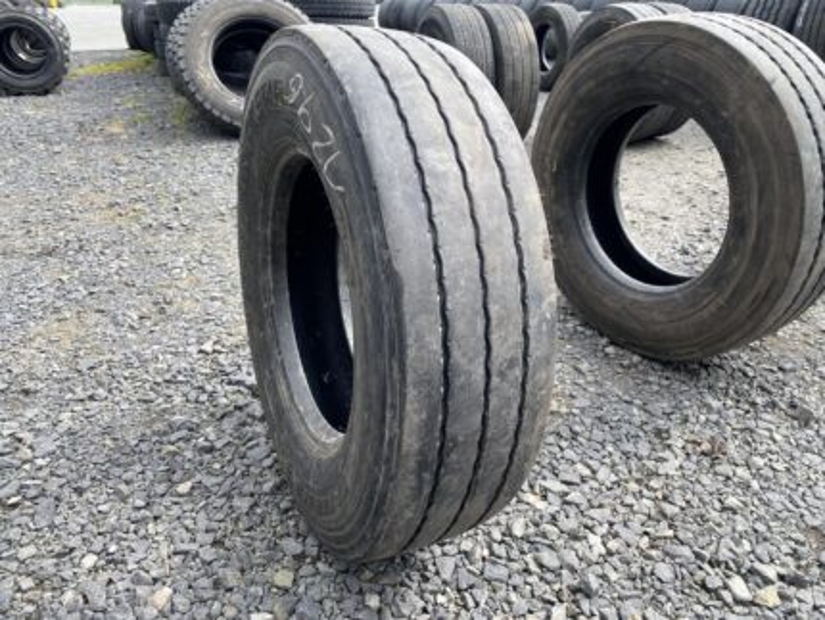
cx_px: 412
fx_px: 620
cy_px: 310
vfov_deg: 53.1
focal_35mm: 26
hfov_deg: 67.3
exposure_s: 1/554
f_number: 1.8
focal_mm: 4.25
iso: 32
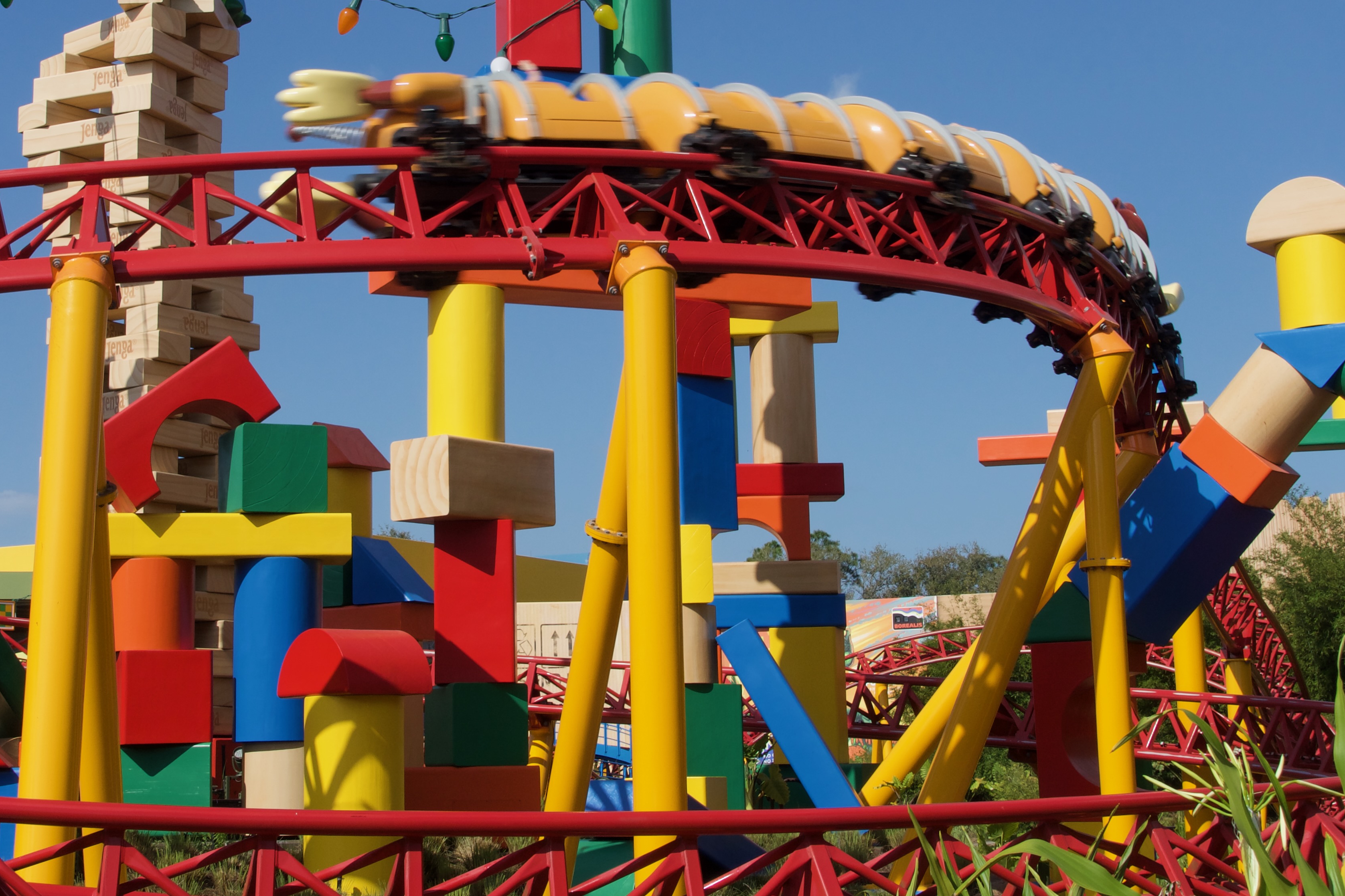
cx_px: 523
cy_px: 287
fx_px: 2316
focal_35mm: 62
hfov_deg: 32.3
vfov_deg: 21.8
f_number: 5.6
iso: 125
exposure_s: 1/100
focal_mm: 13.92
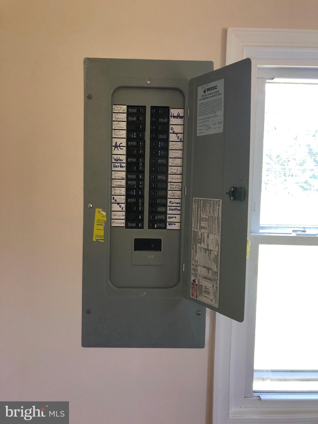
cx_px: 159
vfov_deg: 63.4
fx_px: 343
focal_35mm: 28
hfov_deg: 49.7
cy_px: 212
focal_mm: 3.99
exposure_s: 1/30
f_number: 1.8
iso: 25
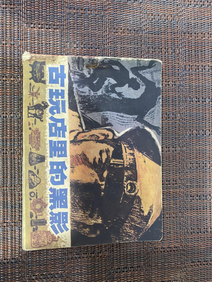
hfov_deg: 53.1
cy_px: 141
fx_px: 212
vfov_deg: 67.3
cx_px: 106
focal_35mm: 26
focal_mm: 4.25
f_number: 1.8
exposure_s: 1/33
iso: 500
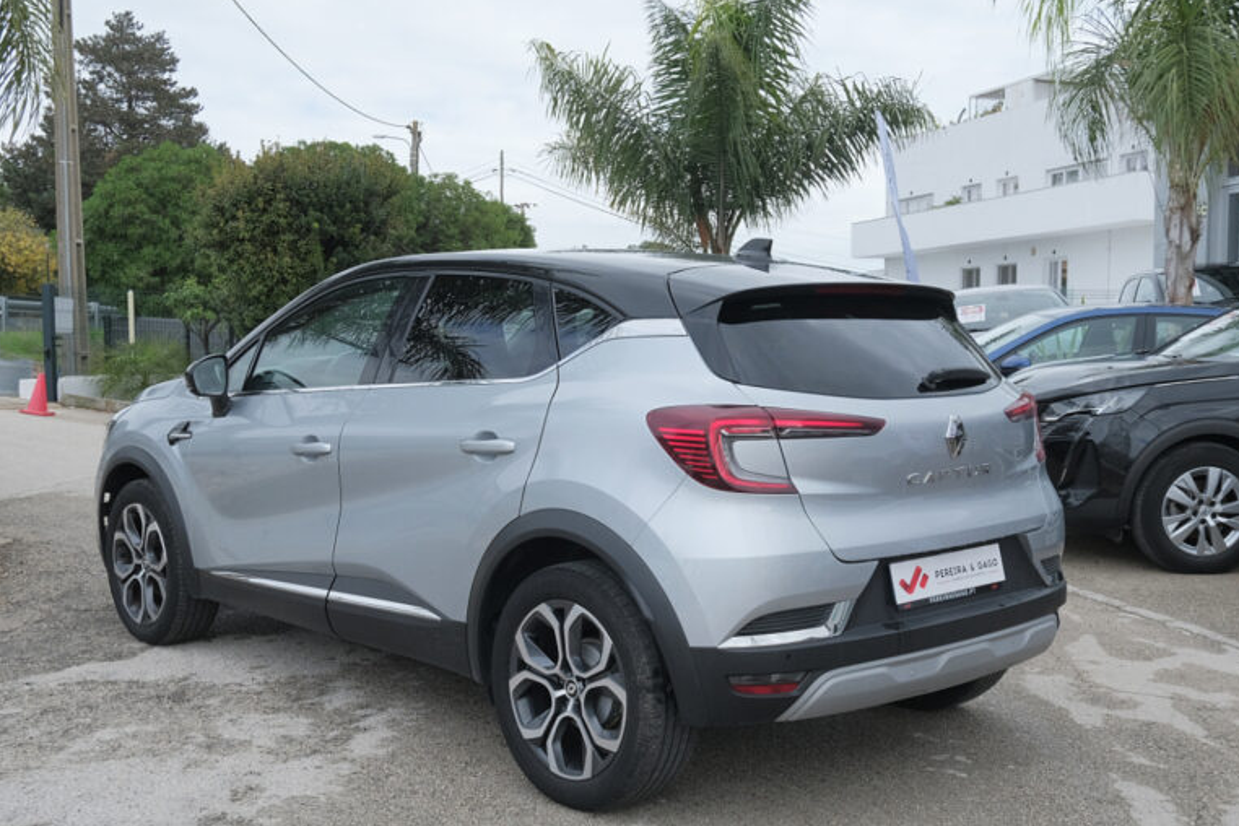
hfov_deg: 45.4
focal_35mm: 43
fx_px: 1480
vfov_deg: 31.0
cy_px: 523
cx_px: 611
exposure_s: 1/250
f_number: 9
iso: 500
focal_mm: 21.5
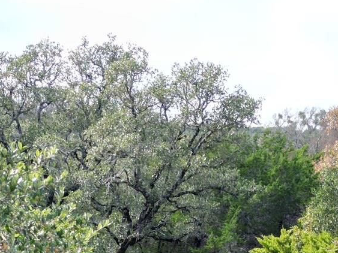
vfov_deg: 15.4
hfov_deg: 22.8
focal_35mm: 86
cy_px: 418
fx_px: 840
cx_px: 151
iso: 140
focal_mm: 6.72
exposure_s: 1/800
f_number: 1.7
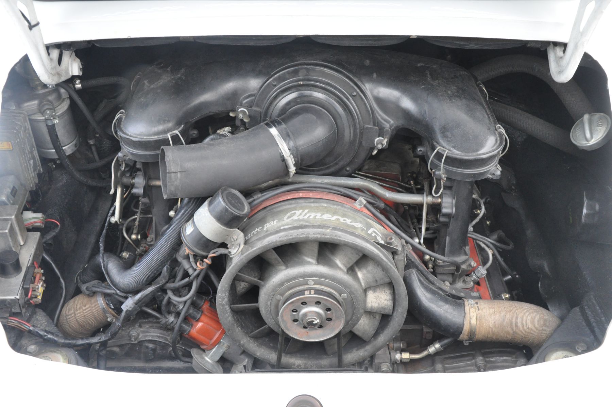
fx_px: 662
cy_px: 204
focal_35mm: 39
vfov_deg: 34.1
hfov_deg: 49.6
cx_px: 306
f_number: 8
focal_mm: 26
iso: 1600
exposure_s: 1/60
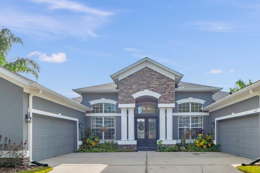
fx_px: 173
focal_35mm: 24
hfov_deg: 73.5
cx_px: 144
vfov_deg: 51.1
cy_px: 127
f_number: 9
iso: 100
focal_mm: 8
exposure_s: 1/250
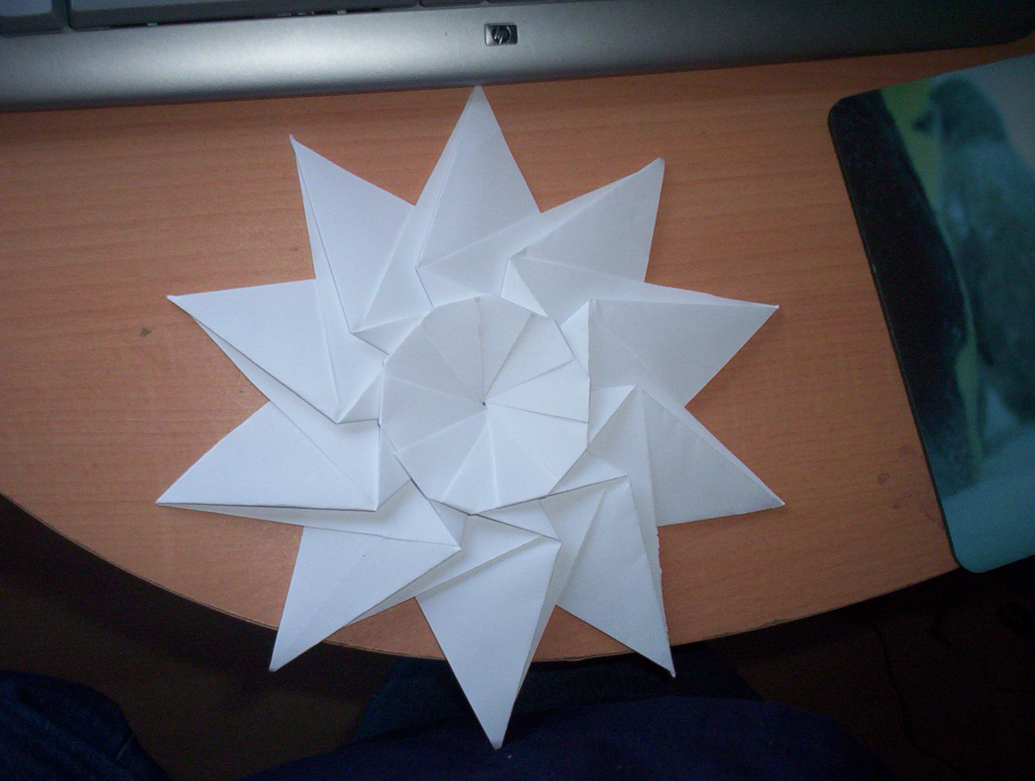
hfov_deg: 48.9
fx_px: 1139
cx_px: 518
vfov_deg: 37.9
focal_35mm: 38
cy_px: 390
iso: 140
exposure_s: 1/60
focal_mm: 4.99
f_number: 4.5
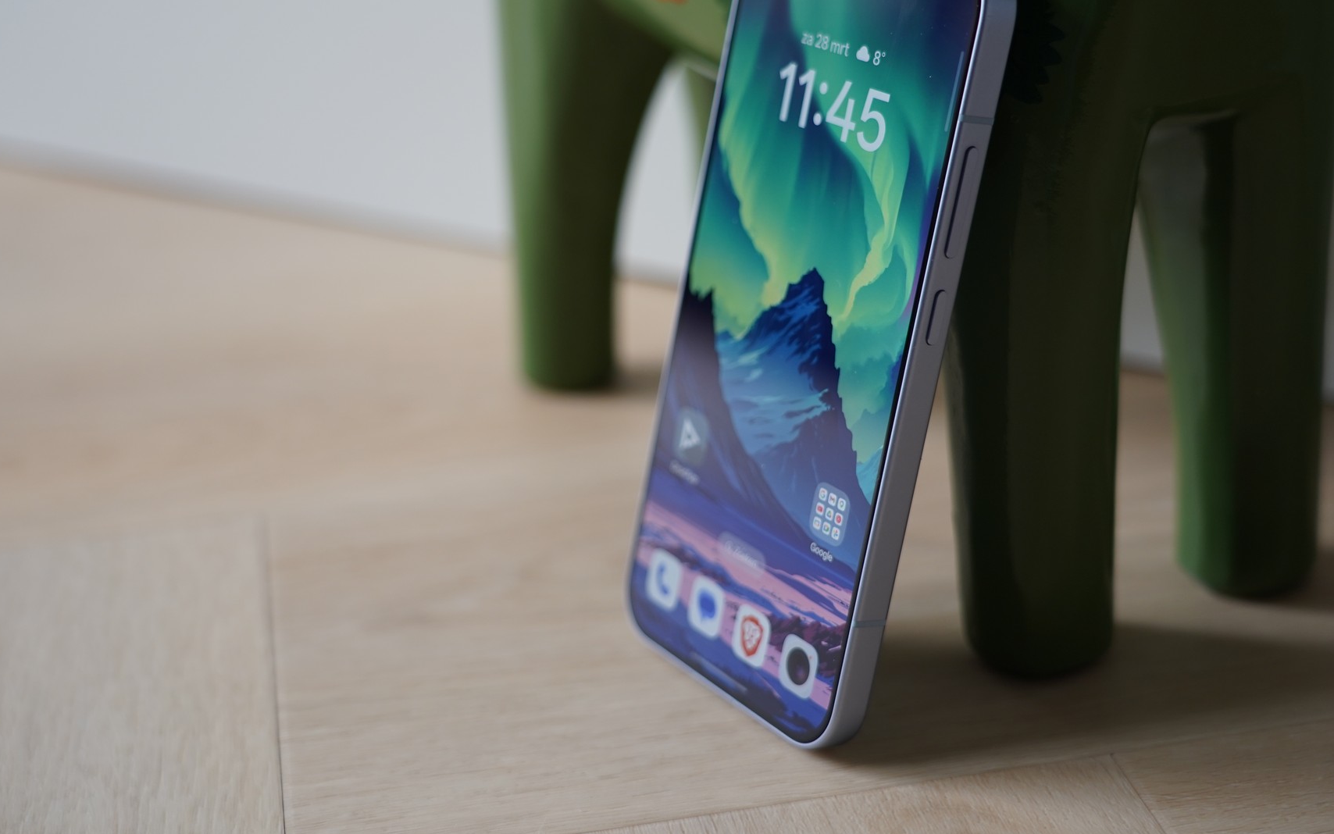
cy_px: 374
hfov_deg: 32.5
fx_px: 2291
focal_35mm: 63
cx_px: 676
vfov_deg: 20.6
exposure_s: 1/160
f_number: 4
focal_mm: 55
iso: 400
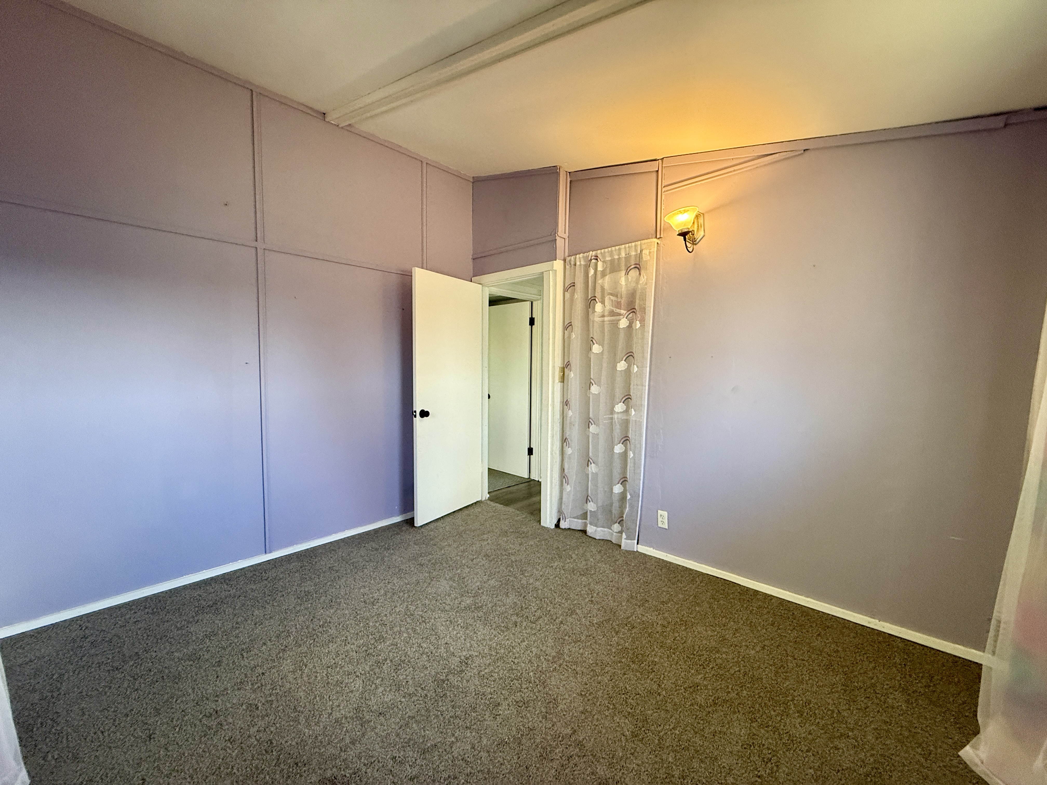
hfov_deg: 102.1
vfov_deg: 85.7
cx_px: 524
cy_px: 392
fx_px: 423
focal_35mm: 14
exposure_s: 1/74
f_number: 2.2
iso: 320
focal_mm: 2.22
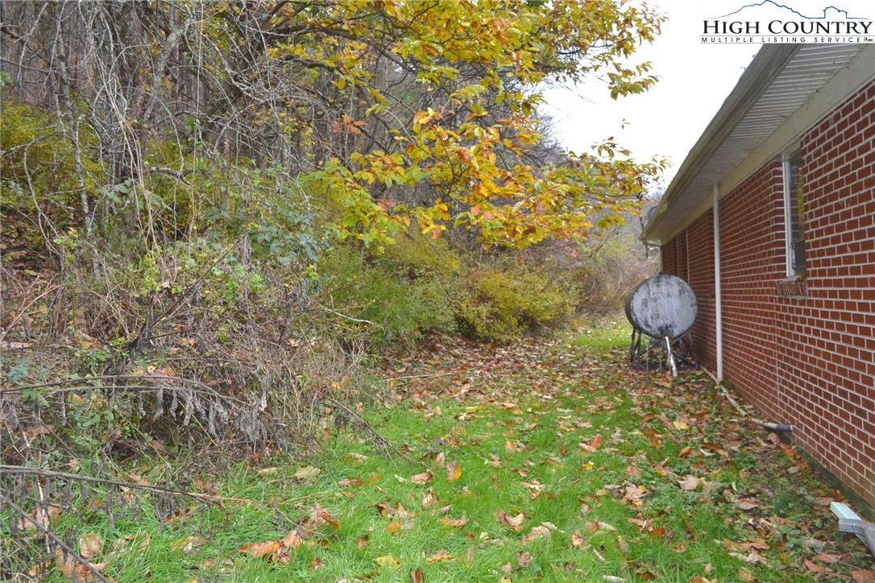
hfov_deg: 67.4
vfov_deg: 47.9
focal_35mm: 27
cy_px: 292
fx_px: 656
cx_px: 438
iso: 140
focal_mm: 18
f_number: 4
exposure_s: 1/125
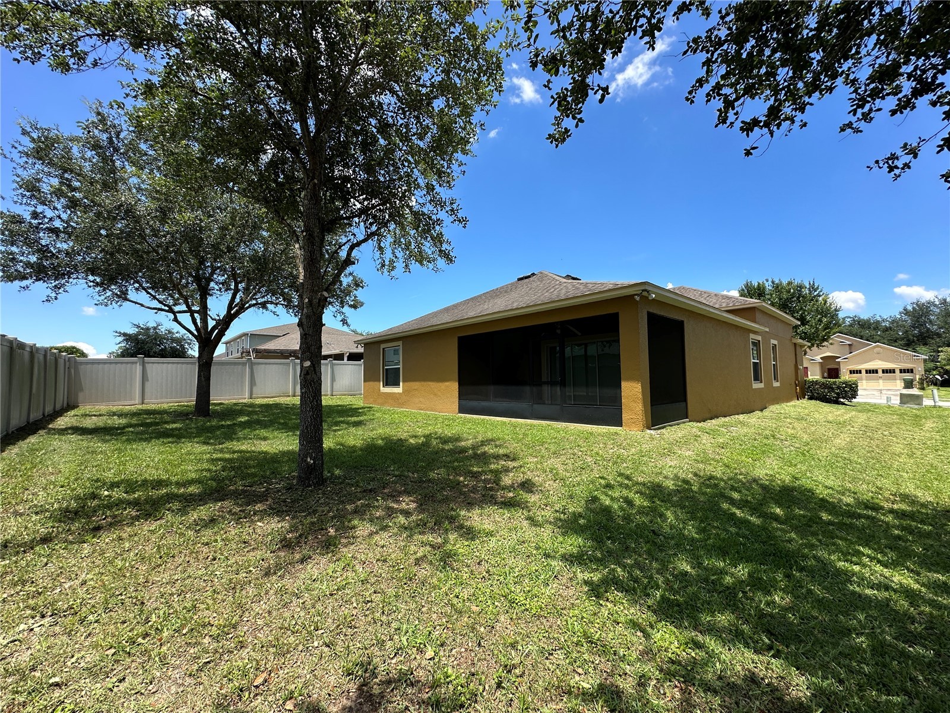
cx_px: 475
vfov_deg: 85.7
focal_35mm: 14
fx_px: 384
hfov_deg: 102.1
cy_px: 356
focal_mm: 2.22
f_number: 2.2
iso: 50
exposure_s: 1/932
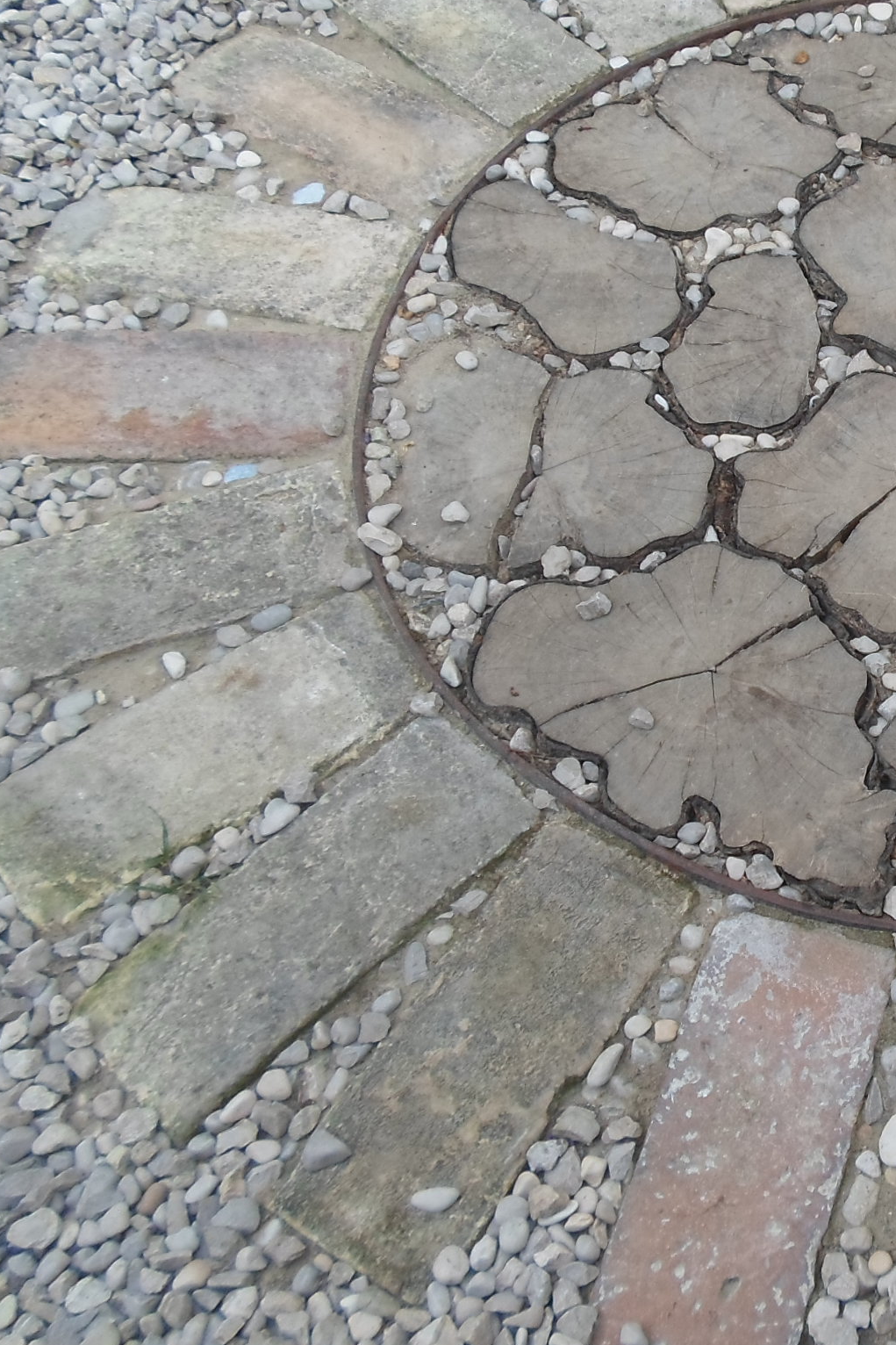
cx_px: 1030
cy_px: 498
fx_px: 1643
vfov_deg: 44.1
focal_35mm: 44
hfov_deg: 27.4
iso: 80
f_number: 2.5
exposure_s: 1/180
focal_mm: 4.5
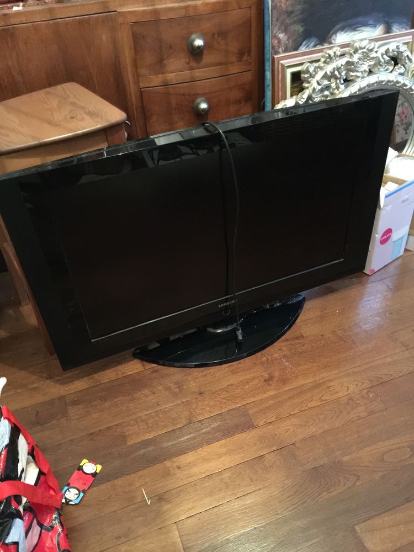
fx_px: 462
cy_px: 276
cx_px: 207
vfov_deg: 61.7
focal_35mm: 29
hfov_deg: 48.2
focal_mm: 4.15
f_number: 2.2
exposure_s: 1/4
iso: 250
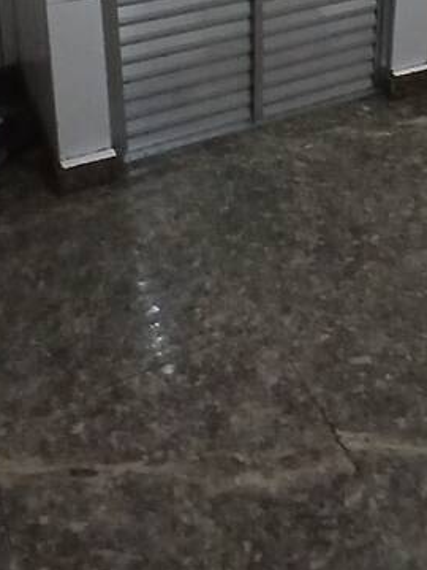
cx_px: 372
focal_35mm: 51
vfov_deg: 32.1
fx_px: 839
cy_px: -89
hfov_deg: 27.7
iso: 500
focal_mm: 1.4
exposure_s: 1/24
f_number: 2.2
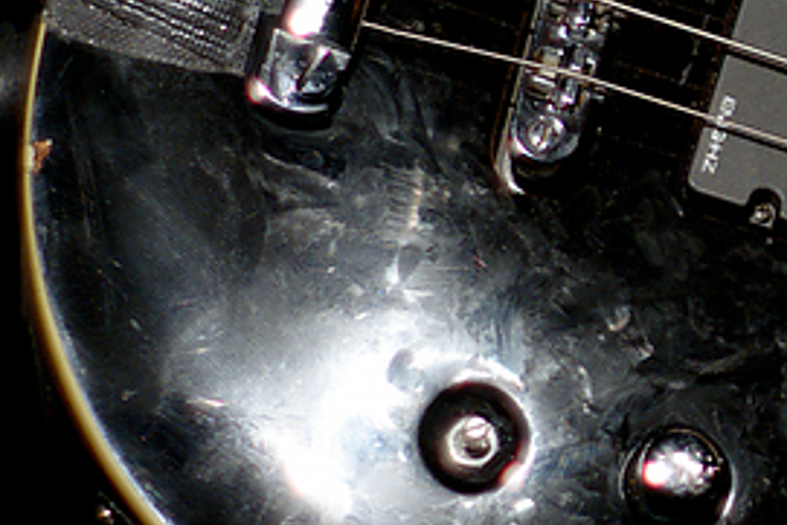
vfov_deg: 5.5
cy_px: 104
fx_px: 5446
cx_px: 1199
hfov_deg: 8.1
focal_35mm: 249
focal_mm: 50
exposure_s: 1/80
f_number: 1.4
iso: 200
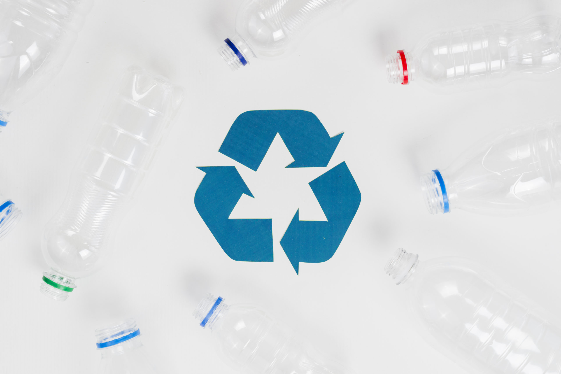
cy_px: 187
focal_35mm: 50
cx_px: 280
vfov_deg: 27.0
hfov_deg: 39.6
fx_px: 779
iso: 250
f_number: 9
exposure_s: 1/160
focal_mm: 50
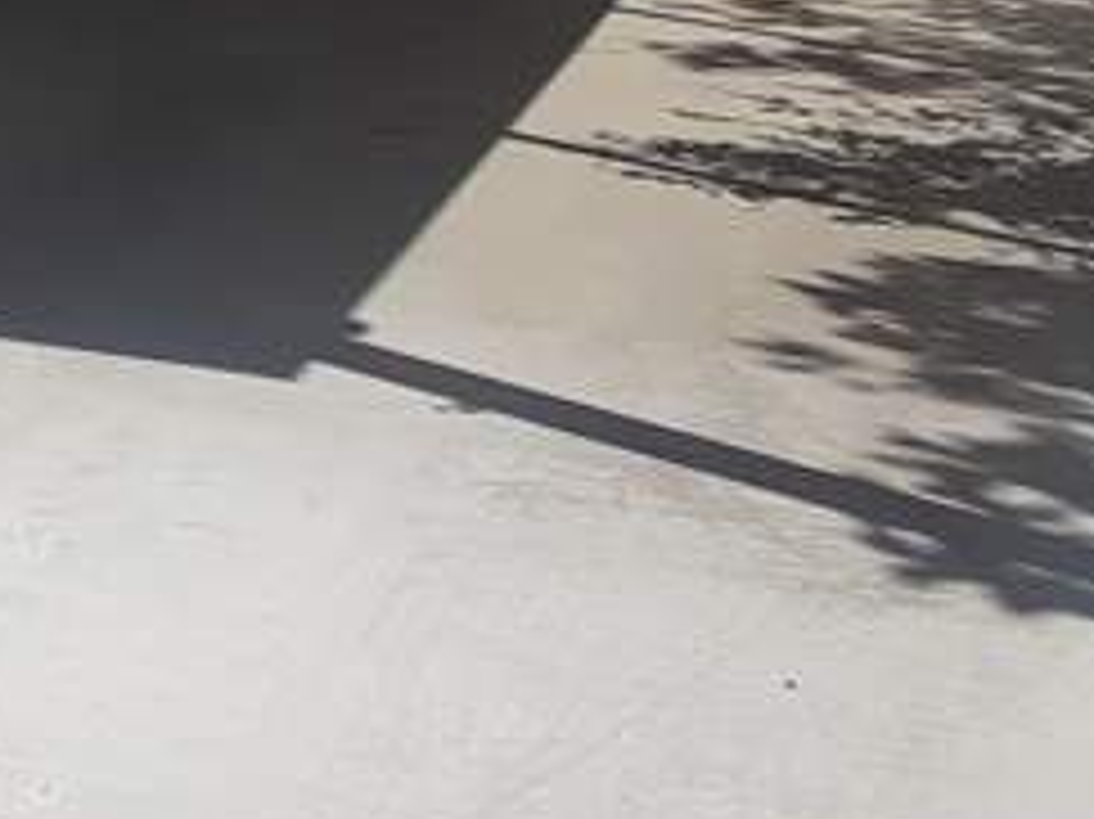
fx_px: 2811
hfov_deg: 21.2
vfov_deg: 15.6
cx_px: -27
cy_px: -288
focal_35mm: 89
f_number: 1.9
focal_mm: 2.91
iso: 40
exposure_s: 1/2618
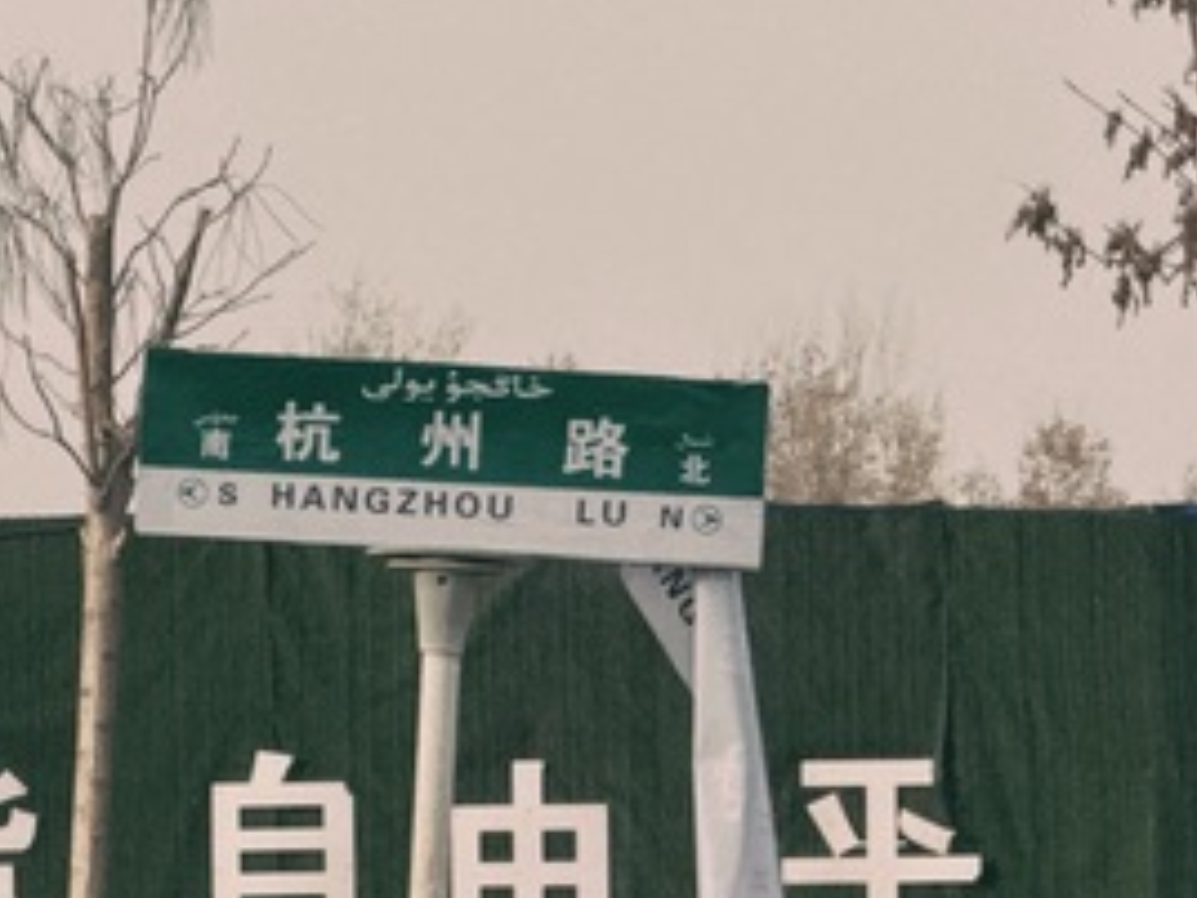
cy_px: 210
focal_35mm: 458
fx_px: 15837
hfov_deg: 4.3
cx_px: 326
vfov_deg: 3.2
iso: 50
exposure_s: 1/661
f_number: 2.8
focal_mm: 15.66
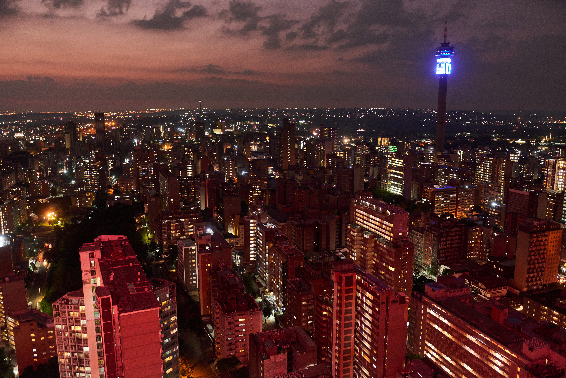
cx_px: 283
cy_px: 189
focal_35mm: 31
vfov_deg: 42.4
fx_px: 488
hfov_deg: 60.3
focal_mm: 31
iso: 2000
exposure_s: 1/10
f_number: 4
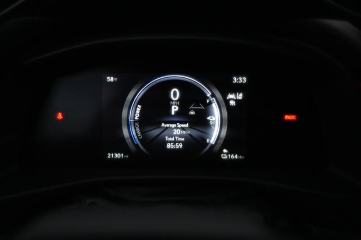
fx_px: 251
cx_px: 180
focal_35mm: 25
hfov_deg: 71.5
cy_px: 120
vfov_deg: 51.2
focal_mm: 25
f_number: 2.8
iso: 5000
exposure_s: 1/250
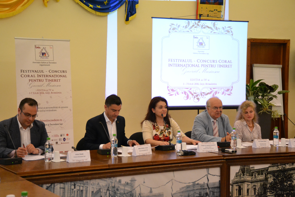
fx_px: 553
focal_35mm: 68
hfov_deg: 29.9
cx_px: 148
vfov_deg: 20.2
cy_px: 98
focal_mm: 45
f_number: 4.5
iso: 3200
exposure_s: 1/160
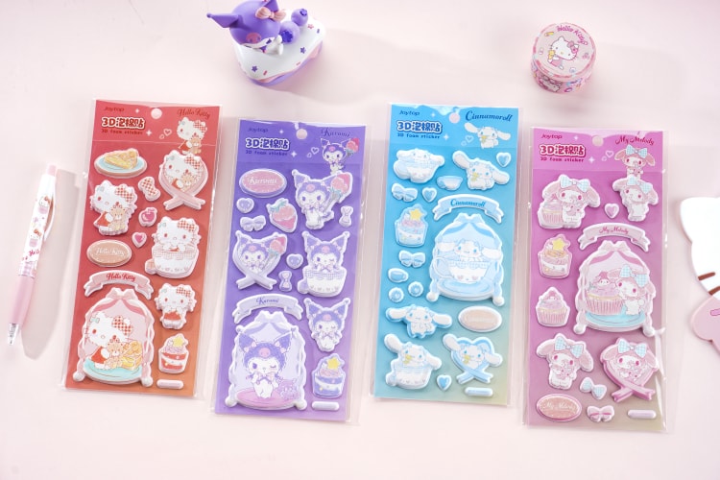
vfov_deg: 20.6
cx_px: 360
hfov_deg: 30.5
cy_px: 240
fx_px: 1320
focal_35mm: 66
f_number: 7.1
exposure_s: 1/160
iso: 50
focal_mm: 66
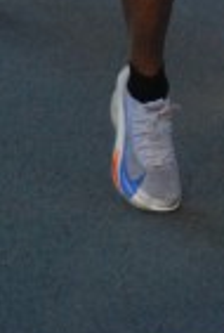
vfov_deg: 3.4
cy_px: -328
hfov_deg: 2.3
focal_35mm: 606
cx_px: 282
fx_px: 5616
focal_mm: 95
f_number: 5.6
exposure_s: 1/250
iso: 1000
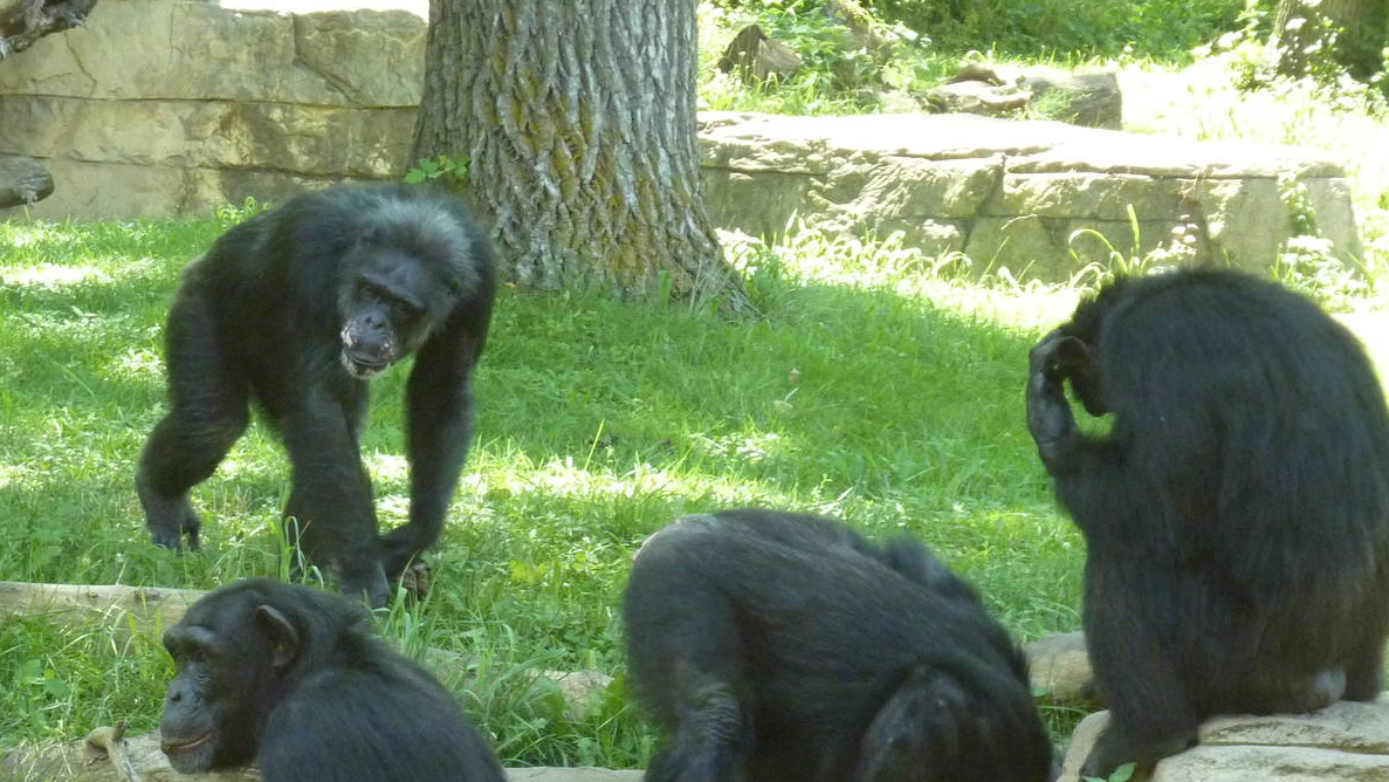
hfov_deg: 13.2
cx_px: 594
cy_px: 597
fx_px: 6004
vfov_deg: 7.4
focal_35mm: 163
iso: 400
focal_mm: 18.2
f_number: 4.4
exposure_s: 1/125
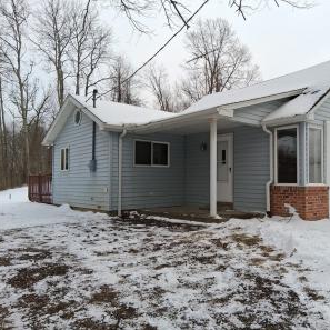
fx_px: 334
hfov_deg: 51.7
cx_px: 217
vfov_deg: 52.5
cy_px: 166
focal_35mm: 31
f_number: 1.8
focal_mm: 3.98
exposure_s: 1/476
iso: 25
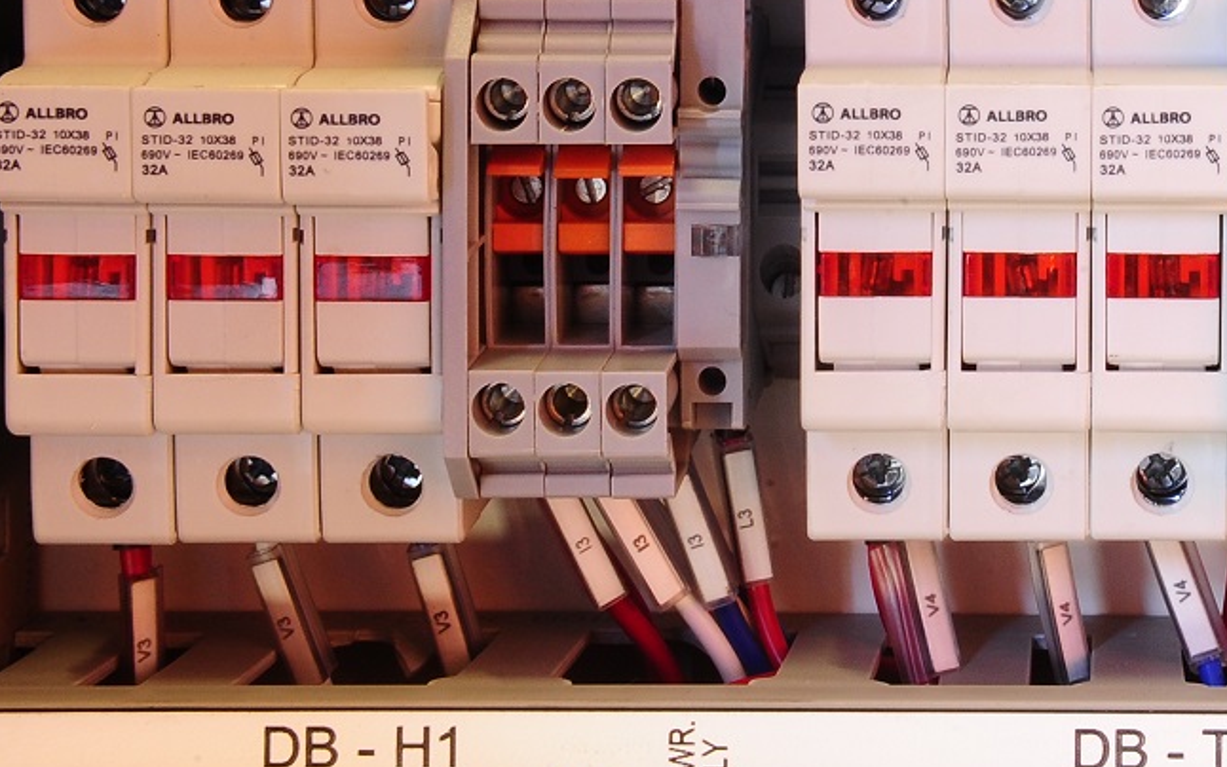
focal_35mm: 106
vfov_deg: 12.1
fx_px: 3545
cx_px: 1121
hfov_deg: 19.3
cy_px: -80
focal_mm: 42
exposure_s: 1.6
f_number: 22
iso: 1000
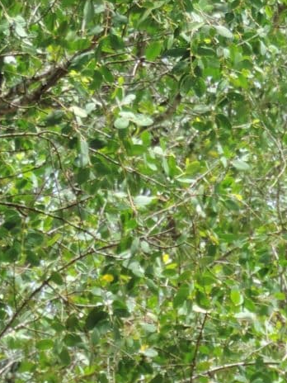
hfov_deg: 2.7
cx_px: 226
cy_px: 696
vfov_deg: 3.5
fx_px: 6180
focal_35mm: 559
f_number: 4.3
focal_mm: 24
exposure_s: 1/160
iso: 80
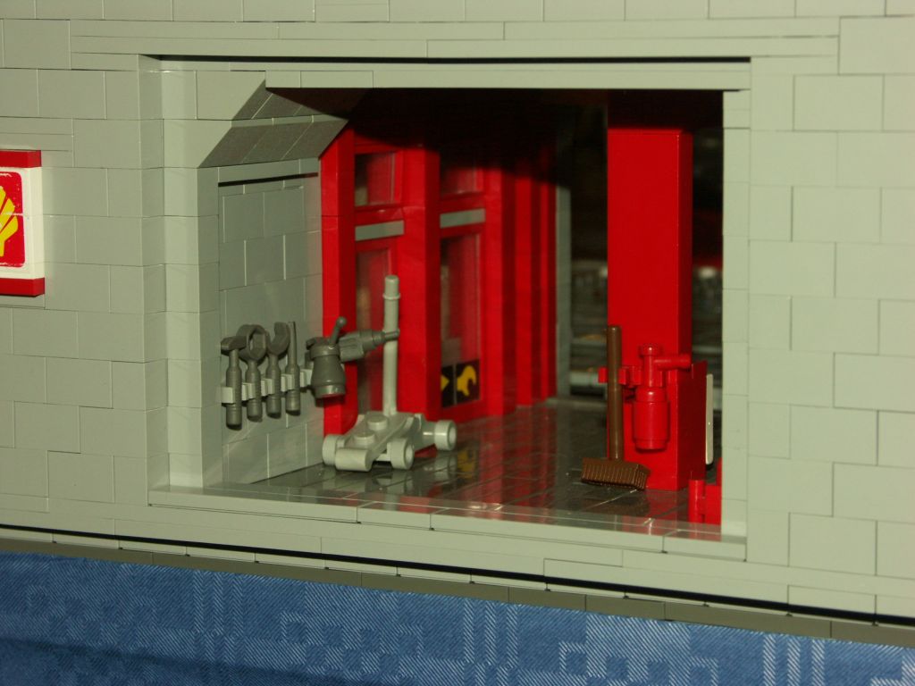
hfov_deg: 18.7
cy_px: 343
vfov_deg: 14.1
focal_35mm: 105
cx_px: 458
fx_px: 2775
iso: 200
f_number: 5.6
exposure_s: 1/100
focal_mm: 26.91
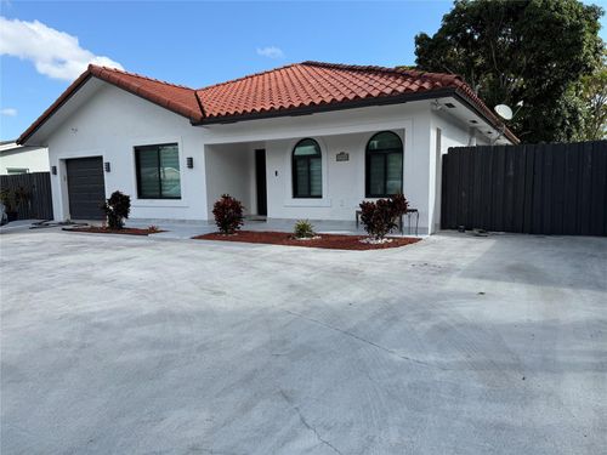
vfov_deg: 56.8
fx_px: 421
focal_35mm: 24
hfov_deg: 71.6
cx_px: 304
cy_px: 228
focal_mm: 6.76
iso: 80
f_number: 1.78
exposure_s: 1/3279
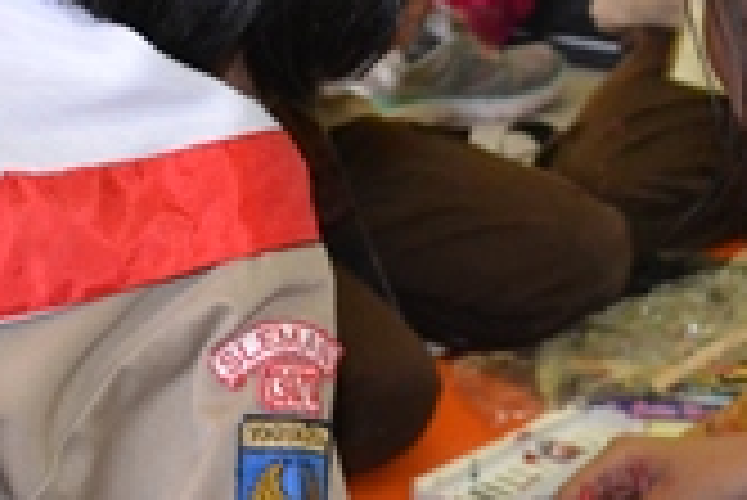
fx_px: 2637
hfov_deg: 15.9
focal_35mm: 127
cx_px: 698
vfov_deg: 10.8
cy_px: 273
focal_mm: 22
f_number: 3.8
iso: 2000
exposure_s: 1/60
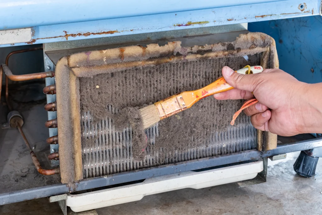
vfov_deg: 18.2
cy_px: 108
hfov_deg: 27.0
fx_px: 671
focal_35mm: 75
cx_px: 161
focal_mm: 50
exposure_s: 1/8
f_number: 5.6
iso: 400
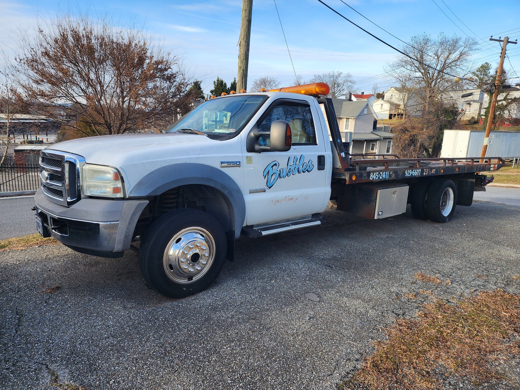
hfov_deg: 73.9
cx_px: 260
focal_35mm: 23
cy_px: 195
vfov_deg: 58.9
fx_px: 346
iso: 12
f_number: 1.8
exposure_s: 1/285
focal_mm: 6.4
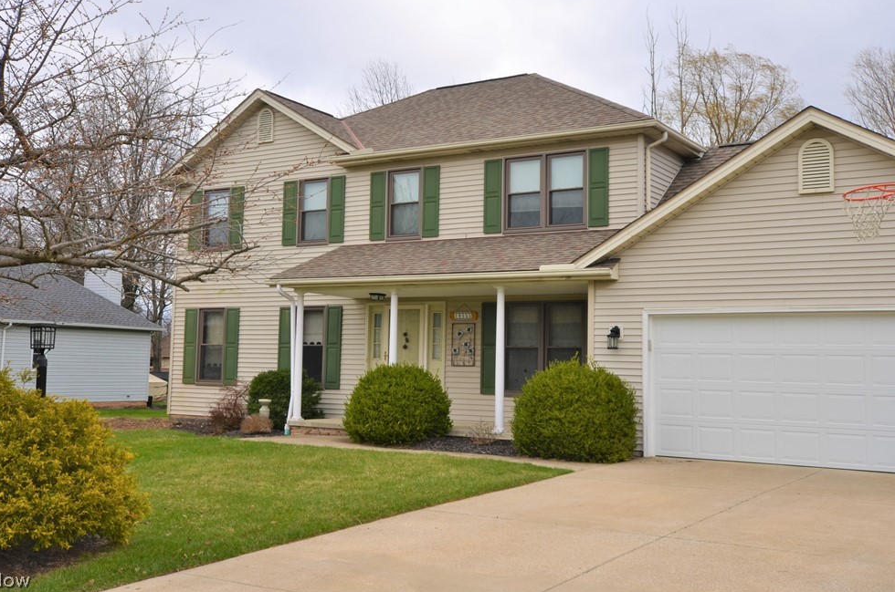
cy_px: 266
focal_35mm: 40
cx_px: 435
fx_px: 992
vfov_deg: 33.2
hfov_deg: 48.5
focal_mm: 24
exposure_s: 1/250
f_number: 9
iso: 100
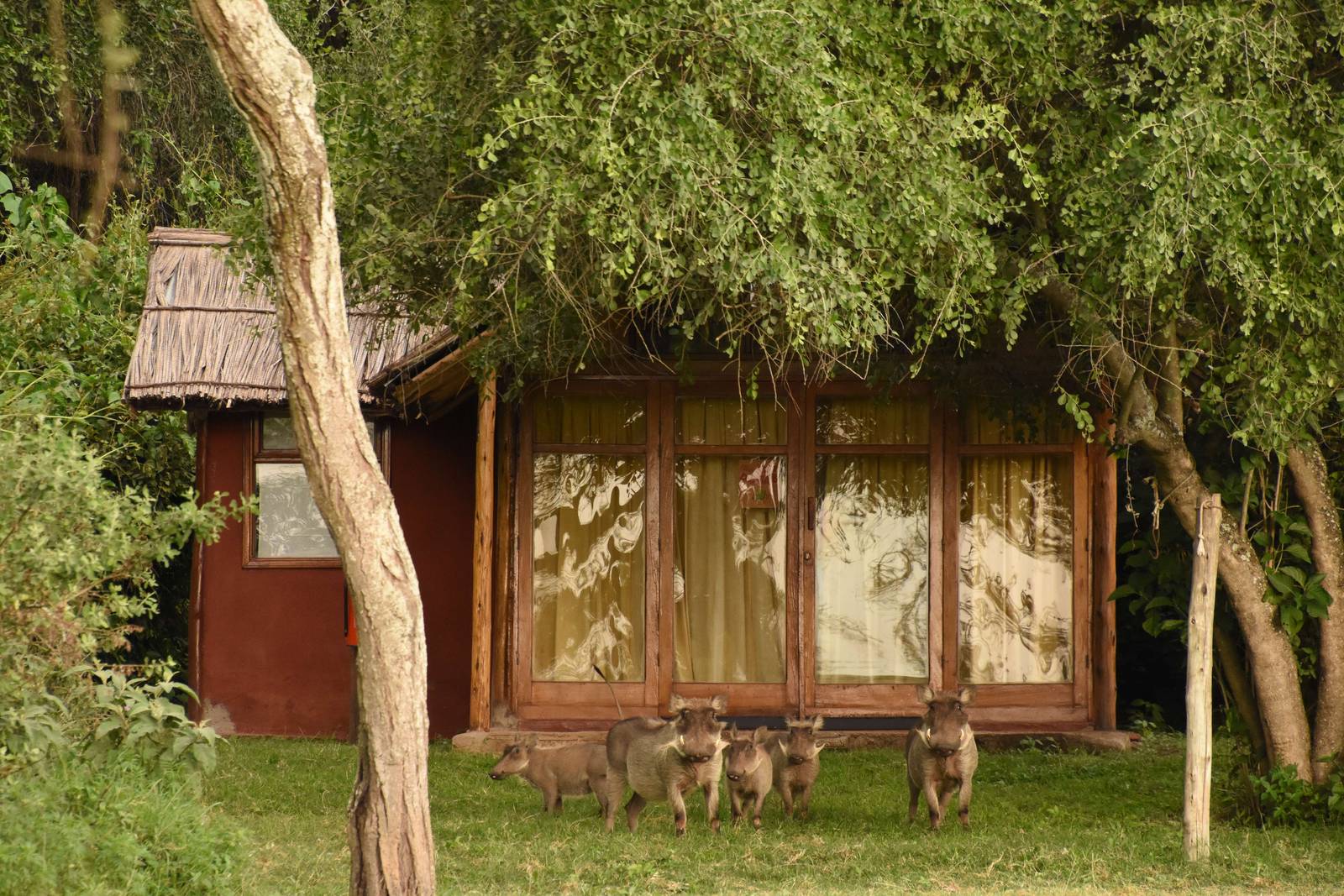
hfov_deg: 9.8
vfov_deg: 6.5
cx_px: 672
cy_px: 448
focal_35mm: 210
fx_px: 7840
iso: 2000
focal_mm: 140
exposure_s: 1/640
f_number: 6.3
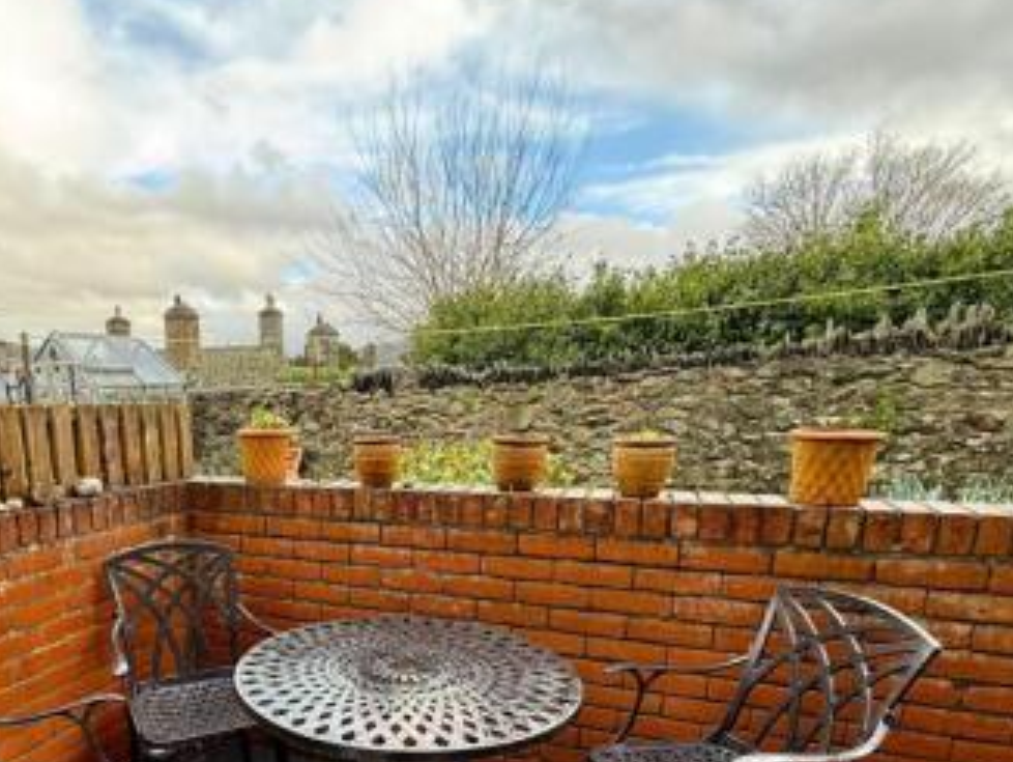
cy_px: 586
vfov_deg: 52.1
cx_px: 291
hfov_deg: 66.3
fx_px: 732
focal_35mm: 25
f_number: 2.2
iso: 64
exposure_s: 1/99
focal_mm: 2.22
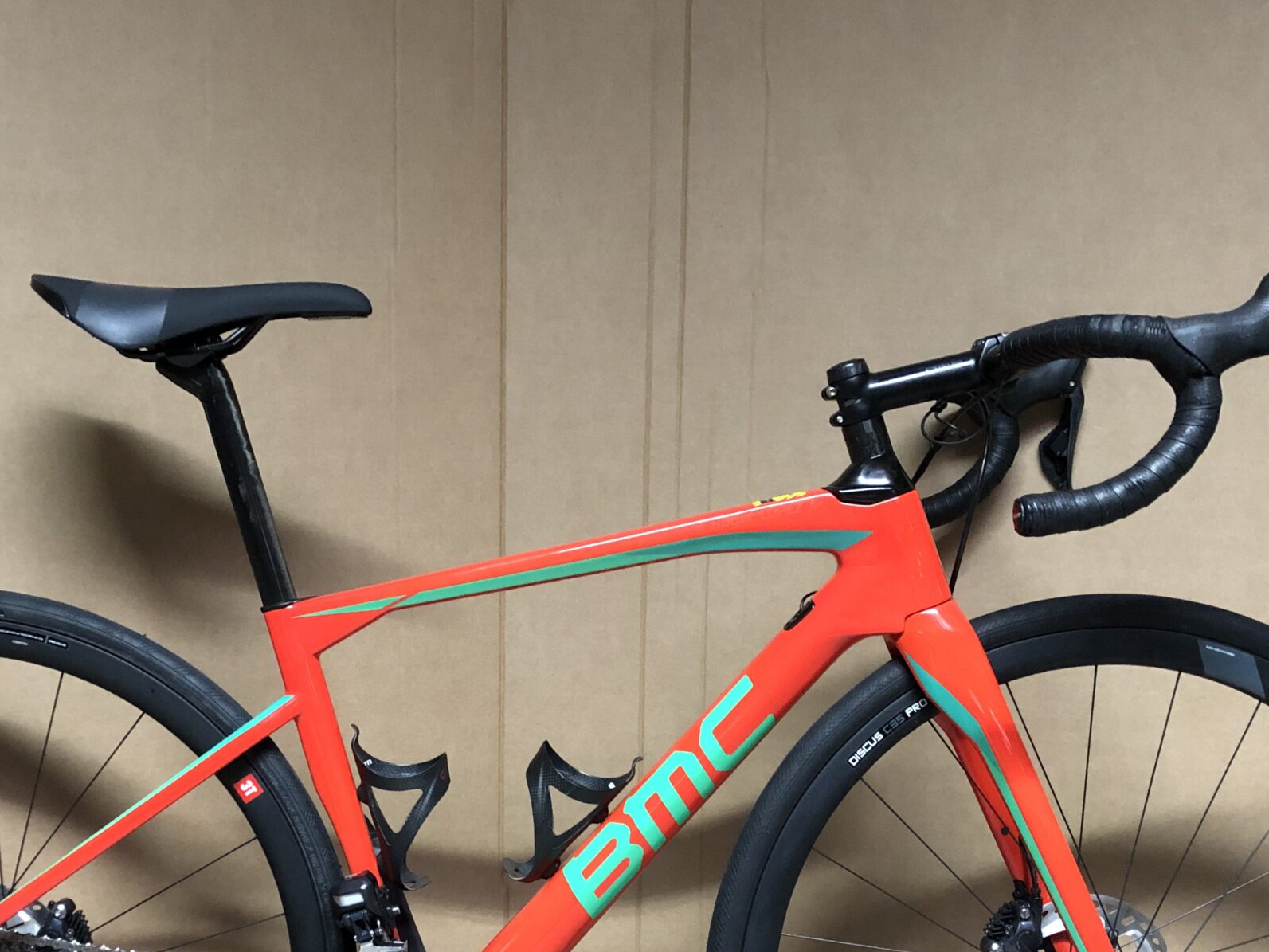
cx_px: 547
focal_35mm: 45
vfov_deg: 31.7
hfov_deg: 42.0
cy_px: 695
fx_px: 1650
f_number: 1.8
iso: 100
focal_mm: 3.99
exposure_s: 1/5
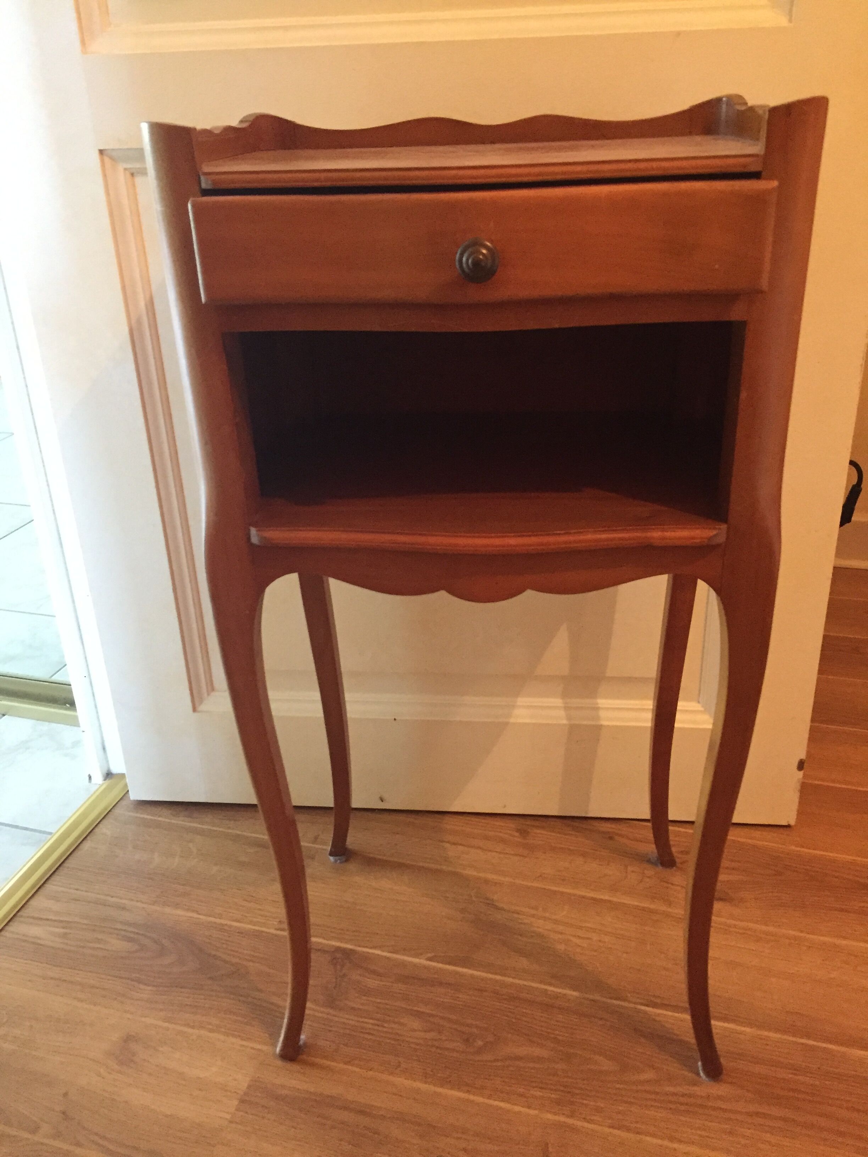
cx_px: 434
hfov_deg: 48.2
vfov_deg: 61.7
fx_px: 970
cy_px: 578
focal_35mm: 29
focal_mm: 4.15
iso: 320
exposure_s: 1/17
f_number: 2.2
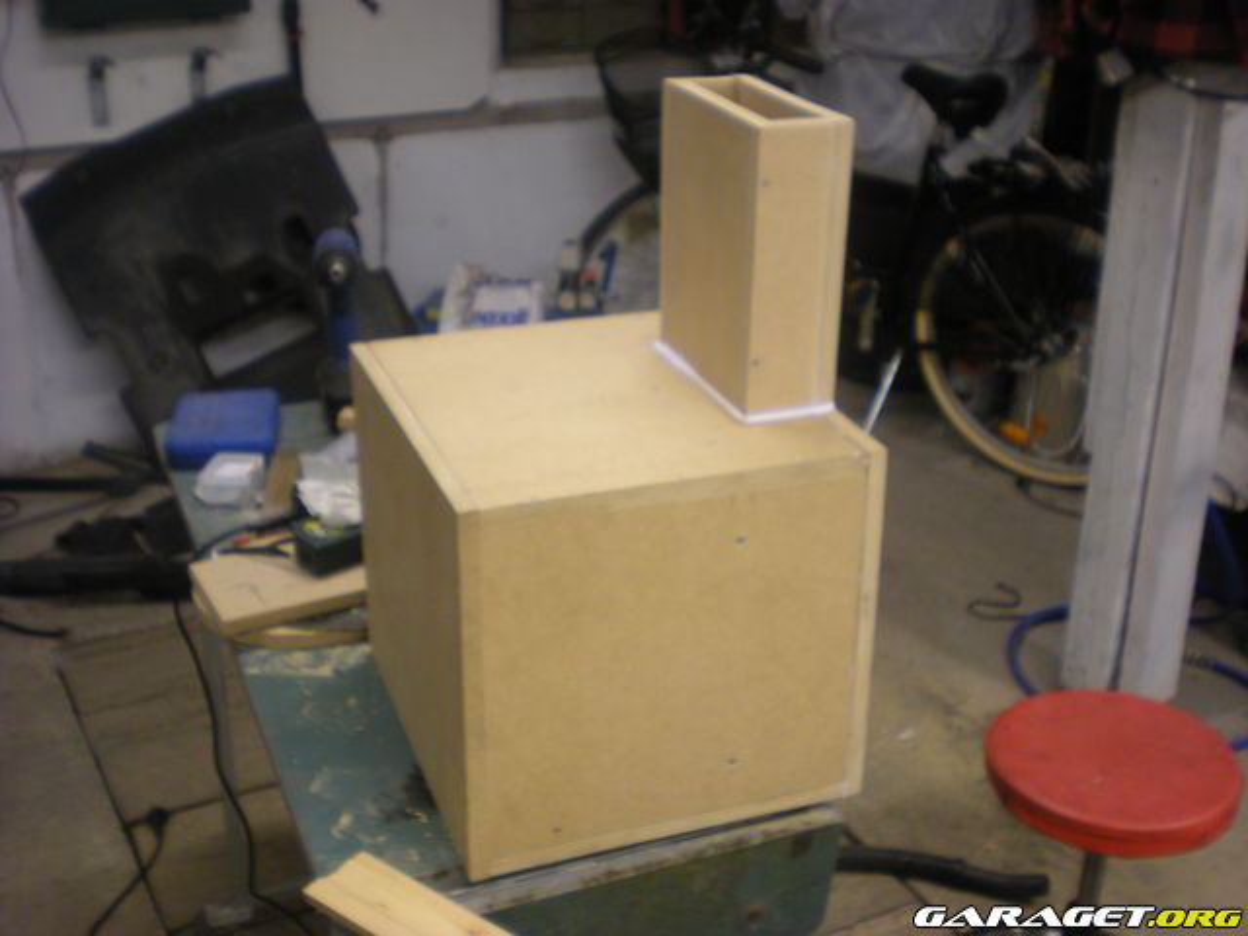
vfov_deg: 32.9
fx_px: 1586
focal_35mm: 44
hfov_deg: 42.9
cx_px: 624
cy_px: 468
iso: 200
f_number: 3.5
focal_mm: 7.4
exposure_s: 1/20.5
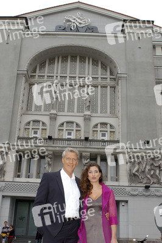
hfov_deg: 31.8
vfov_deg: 46.4
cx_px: 81
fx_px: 284
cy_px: 122
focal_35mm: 42
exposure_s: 1/400
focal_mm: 28
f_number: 6.3
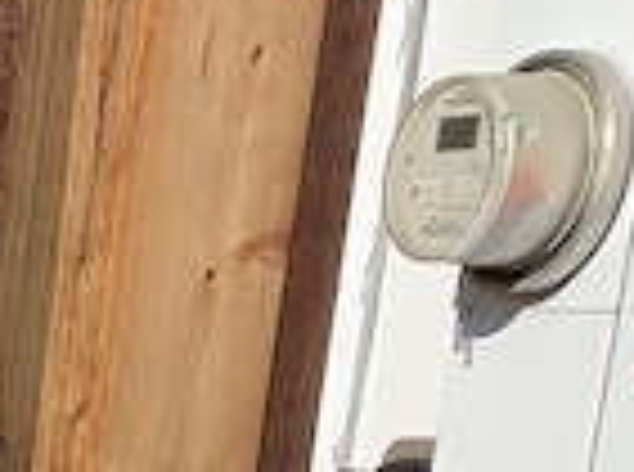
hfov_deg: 11.1
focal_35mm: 148
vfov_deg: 8.8
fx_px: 2704
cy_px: 1245
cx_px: -931
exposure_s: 1/1953
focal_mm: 4.25
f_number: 1.8
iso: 25
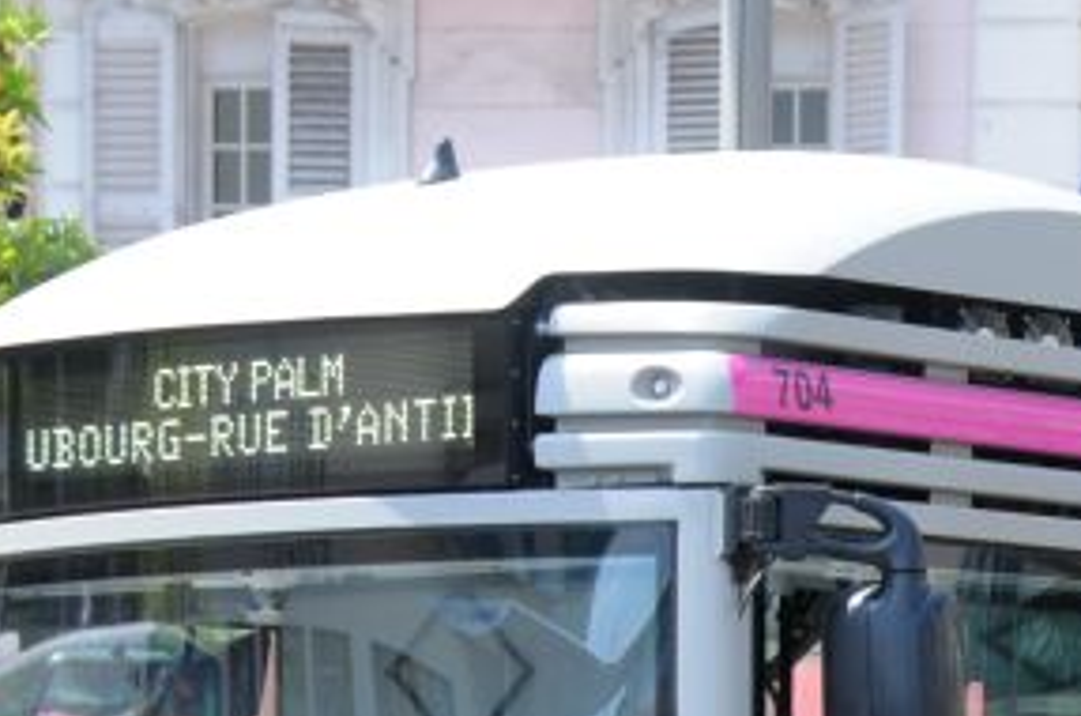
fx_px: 6741
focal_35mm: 225
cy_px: 972
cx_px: 957
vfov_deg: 6.0
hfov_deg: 9.1
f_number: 8
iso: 200
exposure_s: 1/250
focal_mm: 42
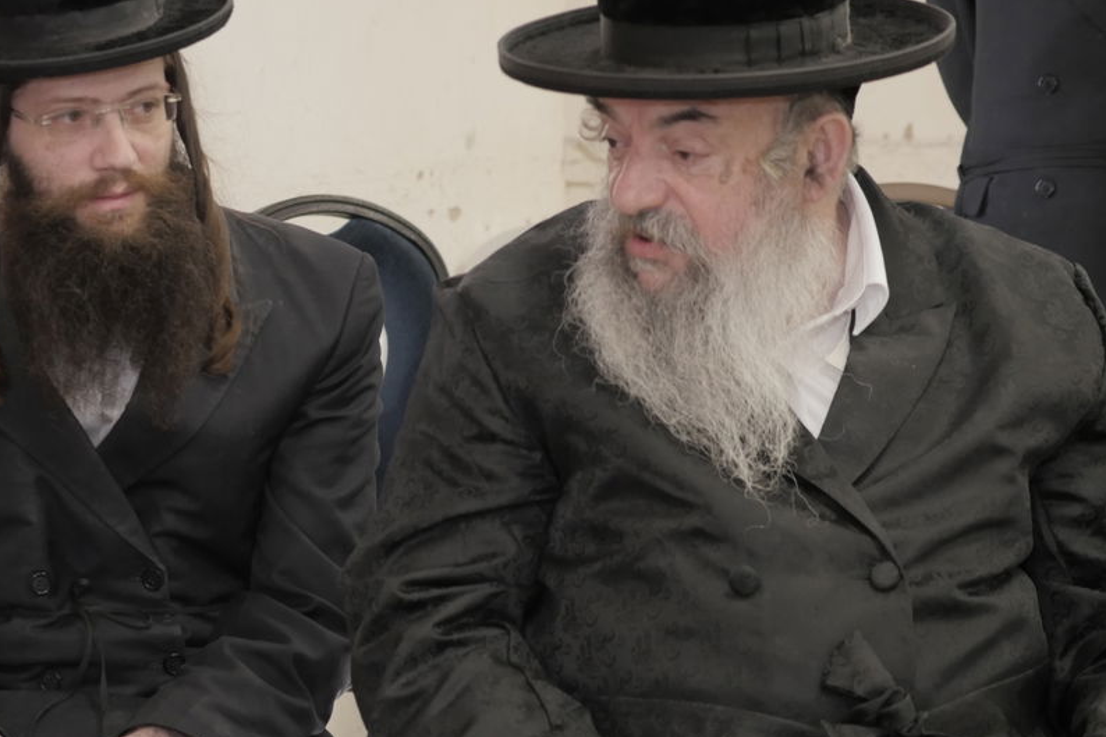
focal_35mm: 127
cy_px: 502
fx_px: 3901
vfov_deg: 10.8
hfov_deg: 16.0
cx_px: 180
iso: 640
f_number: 2.8
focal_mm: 35
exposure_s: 1/160
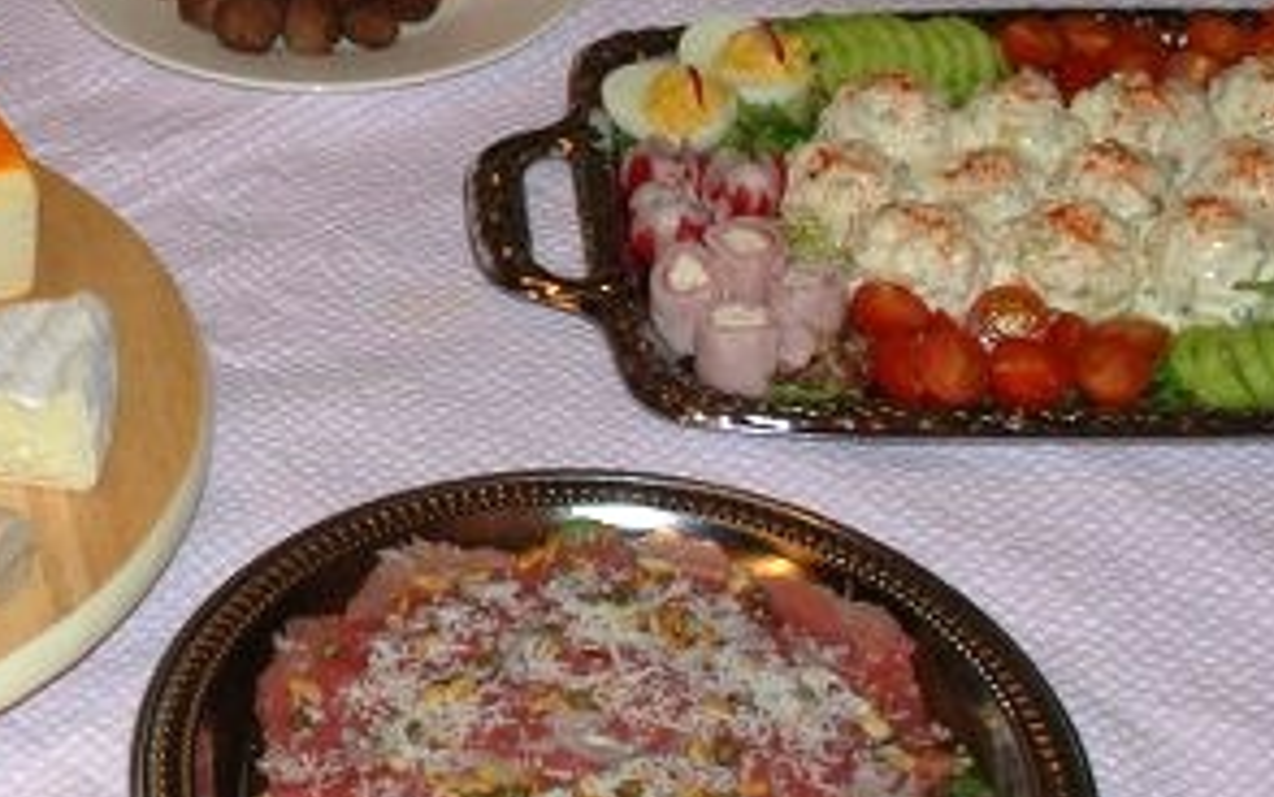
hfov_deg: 20.3
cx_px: 78
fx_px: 3473
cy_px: 225
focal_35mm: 100
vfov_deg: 13.1
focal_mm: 24
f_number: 4
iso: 160
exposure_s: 1/60
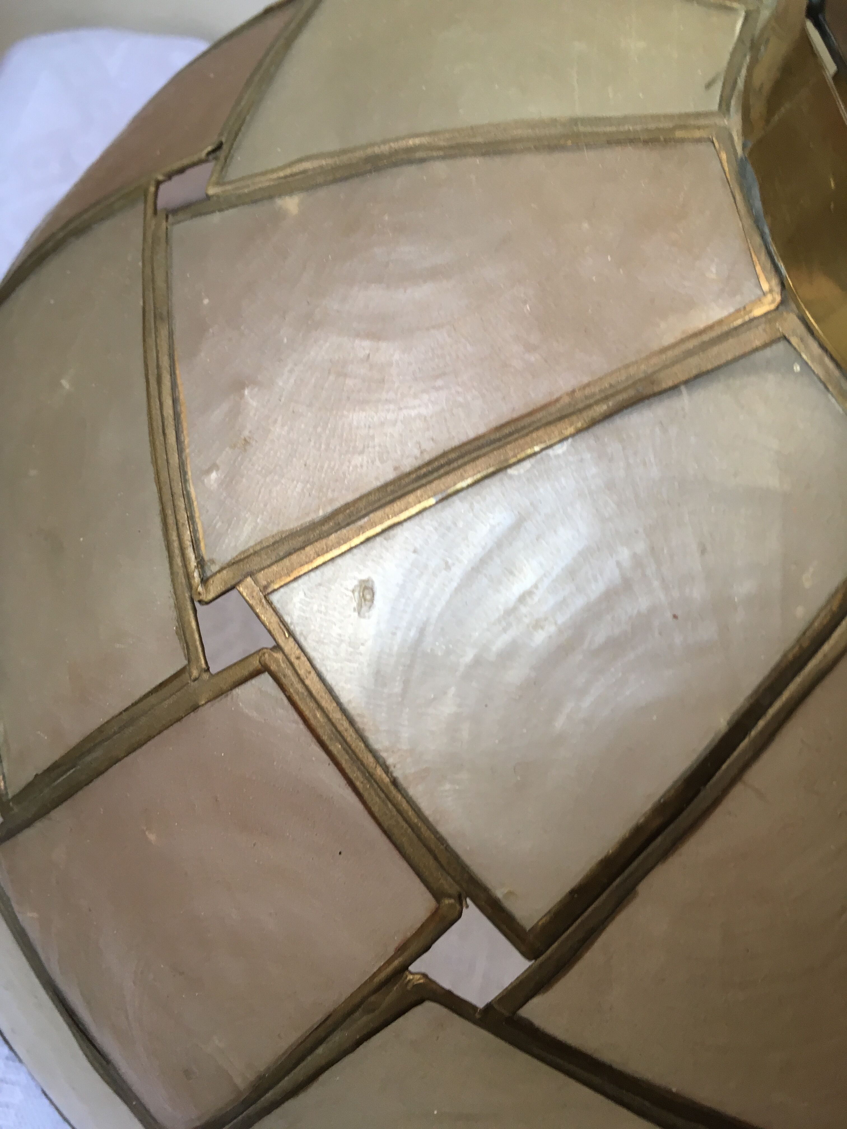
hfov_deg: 48.2
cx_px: 424
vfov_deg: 61.7
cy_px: 564
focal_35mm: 29
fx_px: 946
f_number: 2.2
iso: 64
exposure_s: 1/33
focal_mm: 4.15
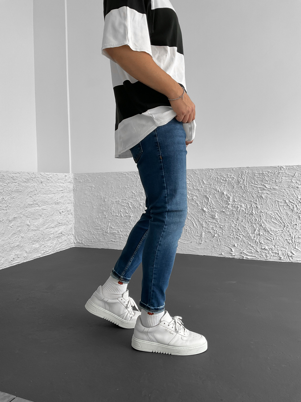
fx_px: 336
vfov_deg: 61.7
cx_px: 150
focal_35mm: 29
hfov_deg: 48.2
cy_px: 201
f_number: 1.8
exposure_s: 1/120
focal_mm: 3
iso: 64
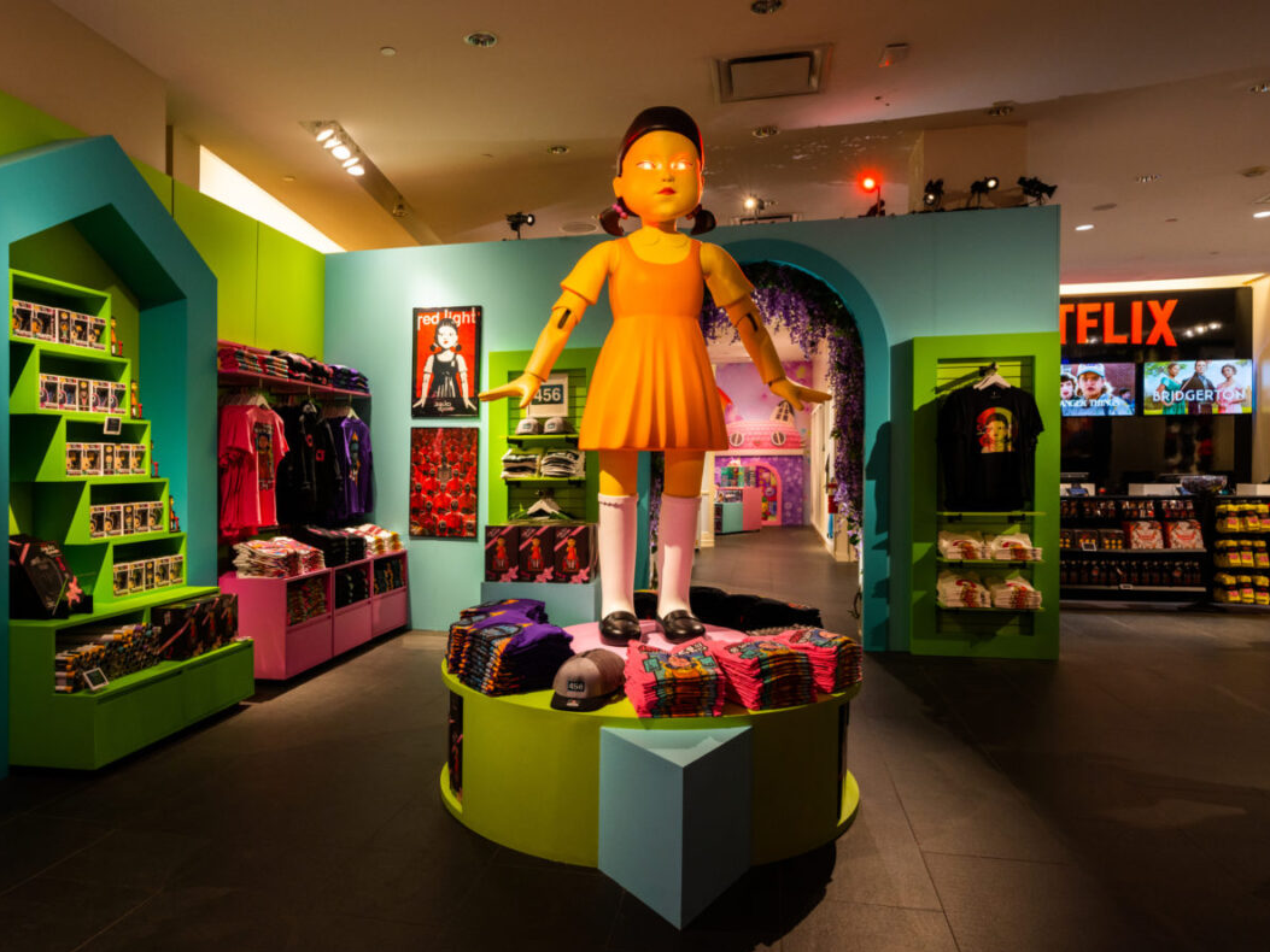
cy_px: 472
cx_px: 567
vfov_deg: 58.9
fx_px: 844
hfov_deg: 73.7
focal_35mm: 23
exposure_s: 1/20
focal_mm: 21
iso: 1000
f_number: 8
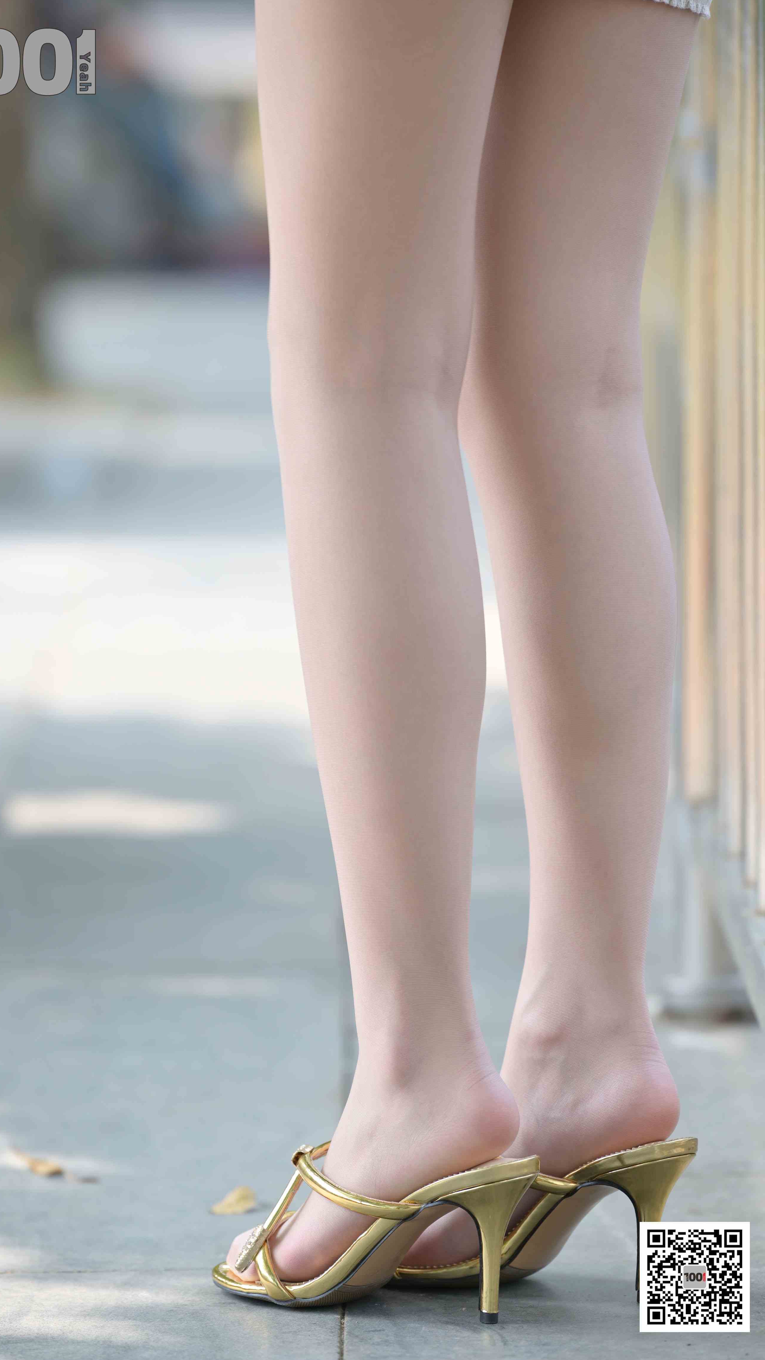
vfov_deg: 10.3
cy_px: 680
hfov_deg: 5.8
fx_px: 7574
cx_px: 352
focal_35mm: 210
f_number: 4
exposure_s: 1/160
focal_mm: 200
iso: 100
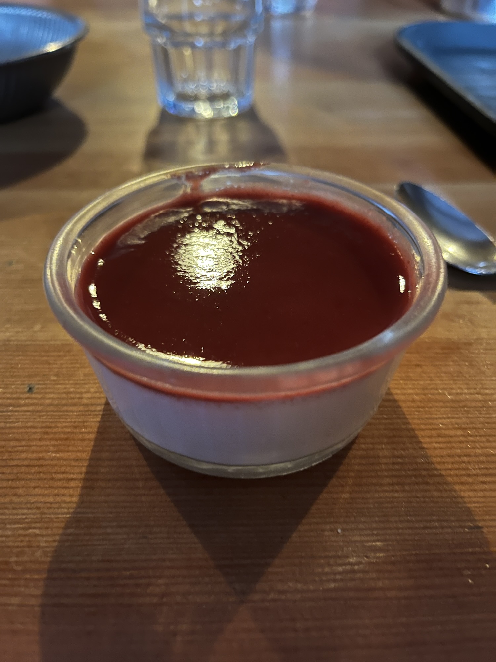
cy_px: 331
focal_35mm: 26
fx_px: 497
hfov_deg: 53.1
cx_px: 248
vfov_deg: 67.3
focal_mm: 5.1
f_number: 1.6
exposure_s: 1/13
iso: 640
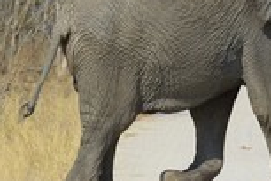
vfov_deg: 1.8
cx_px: 283
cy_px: 2
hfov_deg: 2.7
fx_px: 5773
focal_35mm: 767
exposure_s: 1/640
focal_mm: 280
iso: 400
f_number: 10
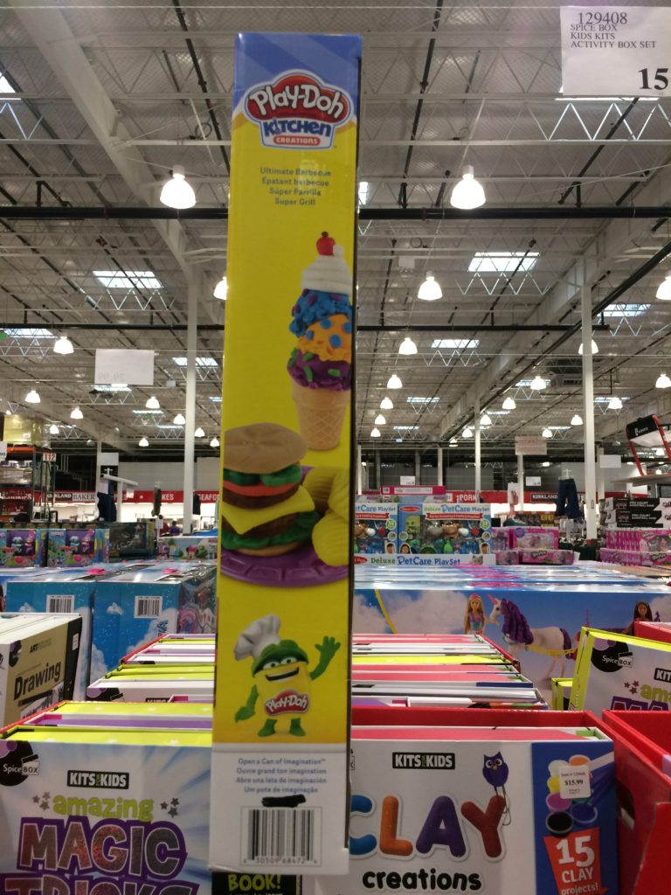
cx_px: 336
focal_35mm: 29
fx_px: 750
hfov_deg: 48.2
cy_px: 448
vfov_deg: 61.7
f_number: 2.2
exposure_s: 1/33
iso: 50
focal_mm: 4.15
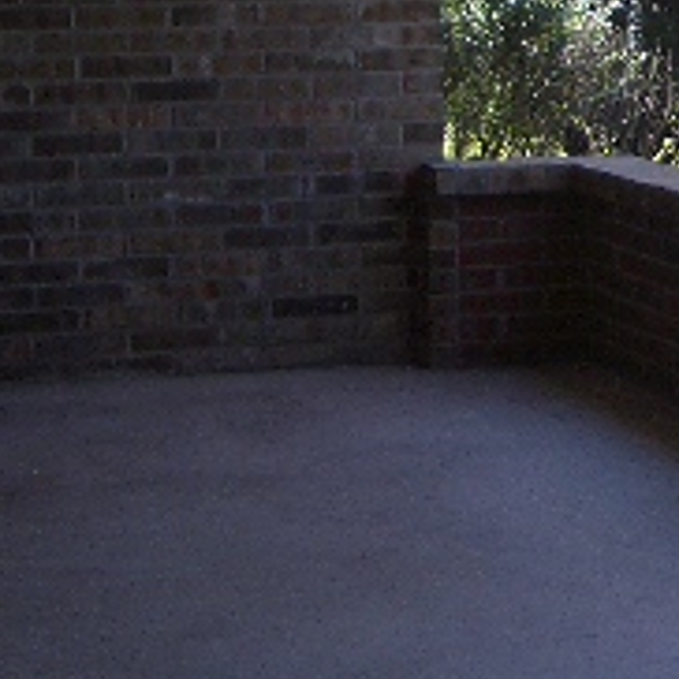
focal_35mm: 109
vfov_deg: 15.8
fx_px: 2419
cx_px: 895
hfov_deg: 15.2
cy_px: 60
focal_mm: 5.8
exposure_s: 1/200
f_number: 2.6
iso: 50
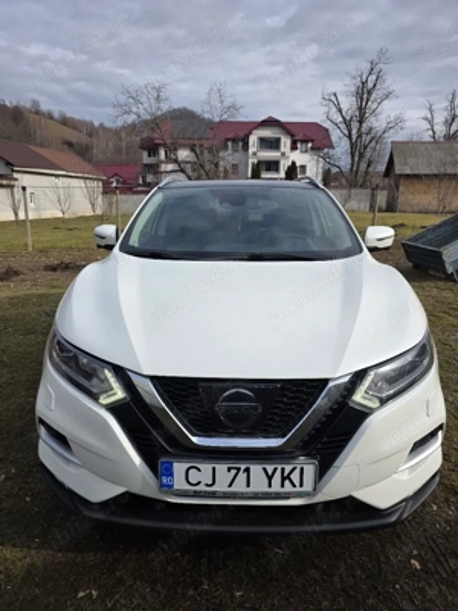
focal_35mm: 23
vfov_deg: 73.9
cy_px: 306
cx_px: 229
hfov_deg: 58.9
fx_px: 406
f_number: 1.7
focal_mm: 6.3
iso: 80
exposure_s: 1/5000
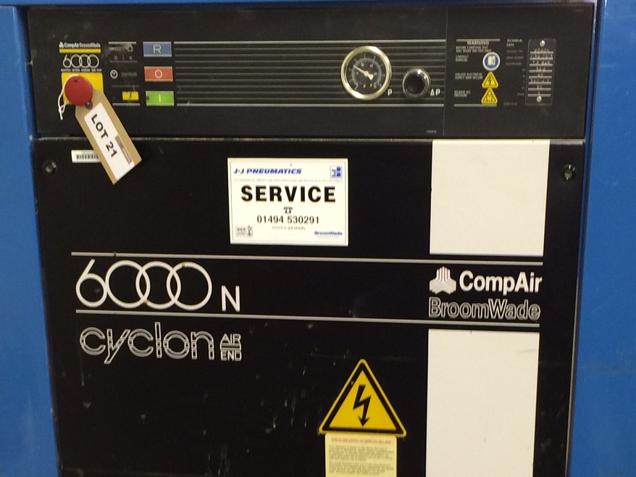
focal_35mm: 70
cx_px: 298
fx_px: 1286
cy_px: 468
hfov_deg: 27.8
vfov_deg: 20.4
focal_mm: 4.12
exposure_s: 1/33
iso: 100
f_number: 2.2
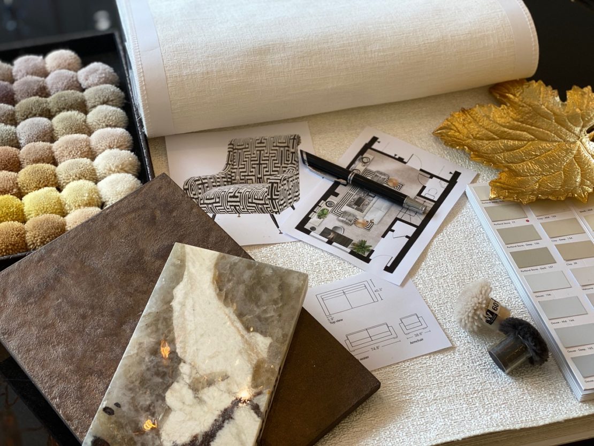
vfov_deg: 28.0
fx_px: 892
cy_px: 223
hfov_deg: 36.8
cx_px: 297
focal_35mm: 52
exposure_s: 1/104
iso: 20
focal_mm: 6
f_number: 2
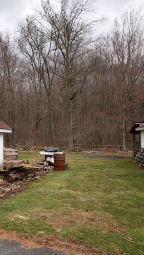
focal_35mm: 34
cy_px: 127
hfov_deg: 30.3
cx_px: -22
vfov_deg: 58.0
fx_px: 231
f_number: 9
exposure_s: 1/200
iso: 100
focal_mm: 14
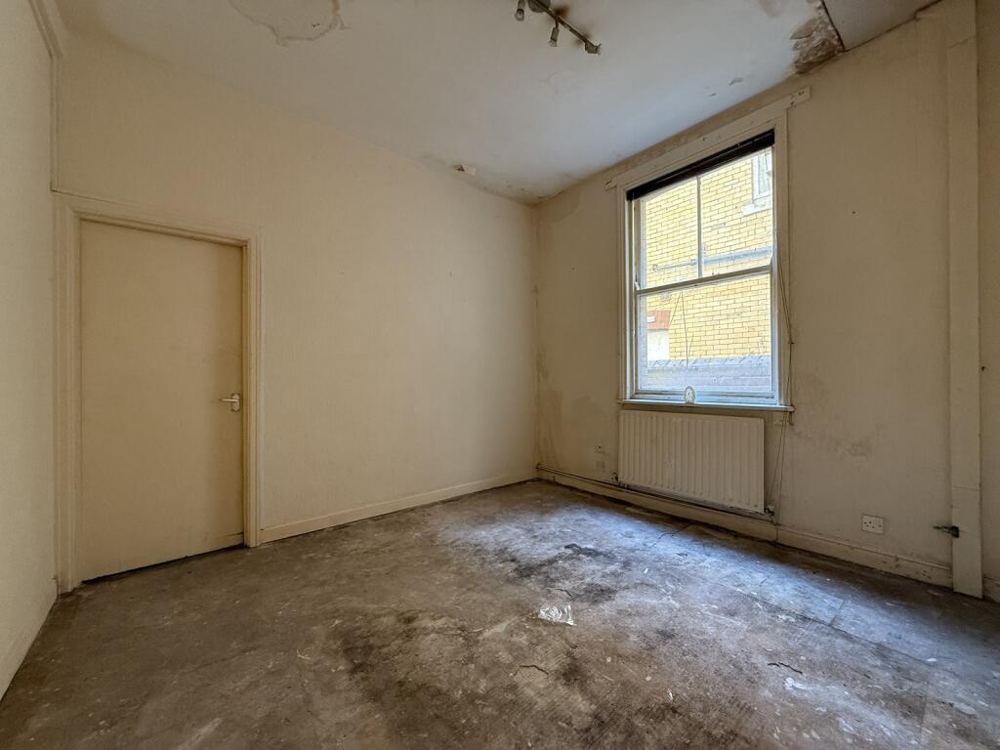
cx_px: 500
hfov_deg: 102.1
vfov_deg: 85.7
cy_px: 375
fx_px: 404
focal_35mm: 14
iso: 320
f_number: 2.2
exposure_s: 1/75
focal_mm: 2.22
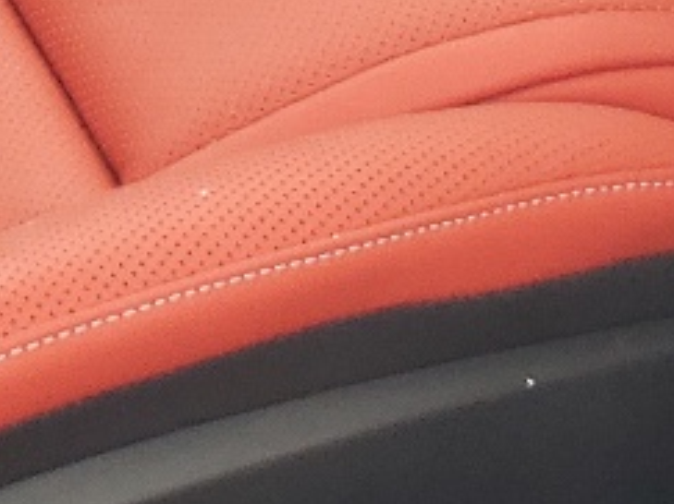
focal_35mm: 171
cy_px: -883
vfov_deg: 7.8
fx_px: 3328
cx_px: -668
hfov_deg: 10.6
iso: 50
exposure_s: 1/159
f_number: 1.5
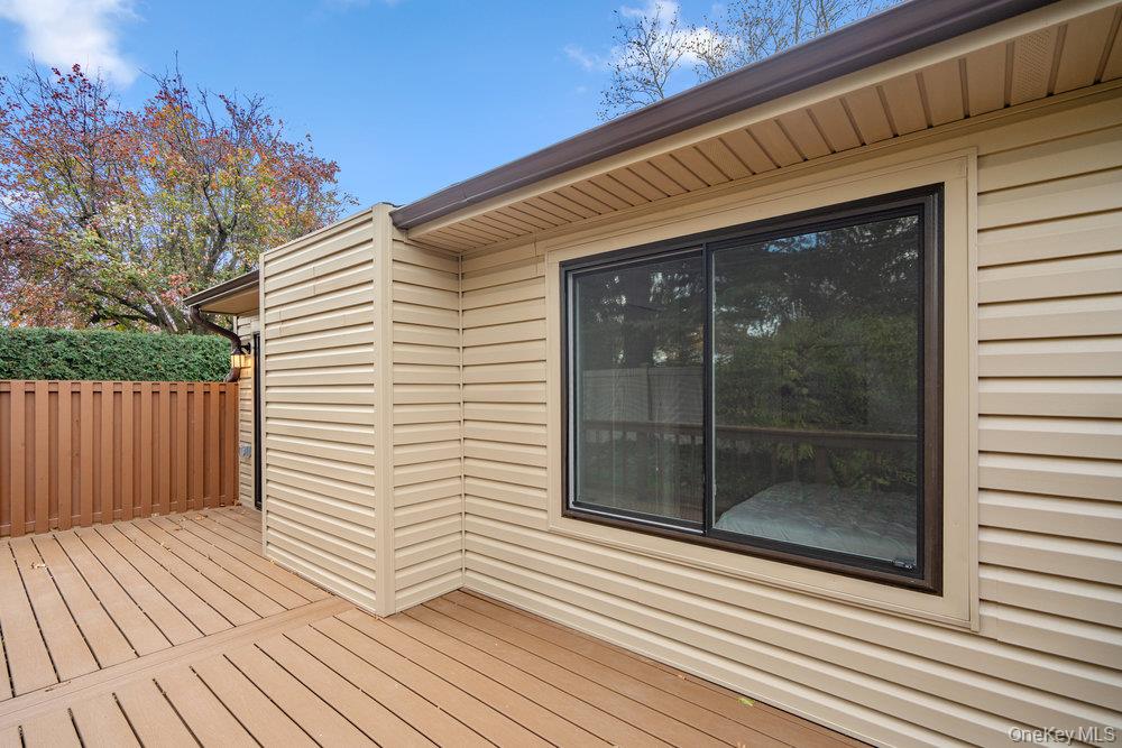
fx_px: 499
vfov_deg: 73.8
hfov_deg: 96.7
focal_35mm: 16
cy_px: 374
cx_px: 561
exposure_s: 1/320
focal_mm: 16
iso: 160
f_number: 4
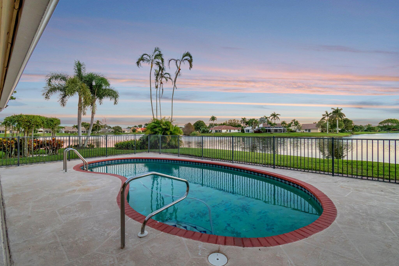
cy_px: 133
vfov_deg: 77.3
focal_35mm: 15
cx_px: 200
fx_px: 166
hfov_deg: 100.4
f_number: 8
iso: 1000
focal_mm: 10
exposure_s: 1/100
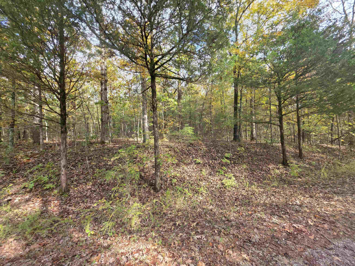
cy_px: 133
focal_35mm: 13
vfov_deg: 89.9
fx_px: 133
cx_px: 178
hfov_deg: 106.2
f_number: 1.9
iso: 32
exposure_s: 1/120
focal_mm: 2.2
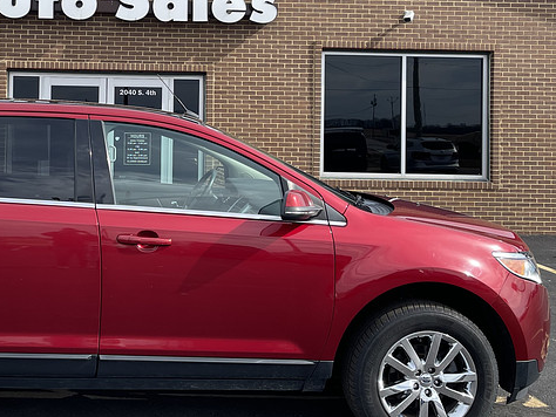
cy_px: 110
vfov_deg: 26.7
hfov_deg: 34.7
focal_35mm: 54
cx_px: 135
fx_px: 868
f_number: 1.6
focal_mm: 5.1
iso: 32
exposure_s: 1/1767
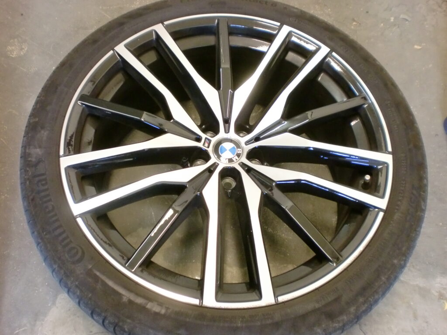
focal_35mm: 35
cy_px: 168
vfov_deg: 40.7
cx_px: 224
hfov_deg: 52.6
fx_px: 452
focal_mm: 6.3
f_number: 3.1
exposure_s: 1/20
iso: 400
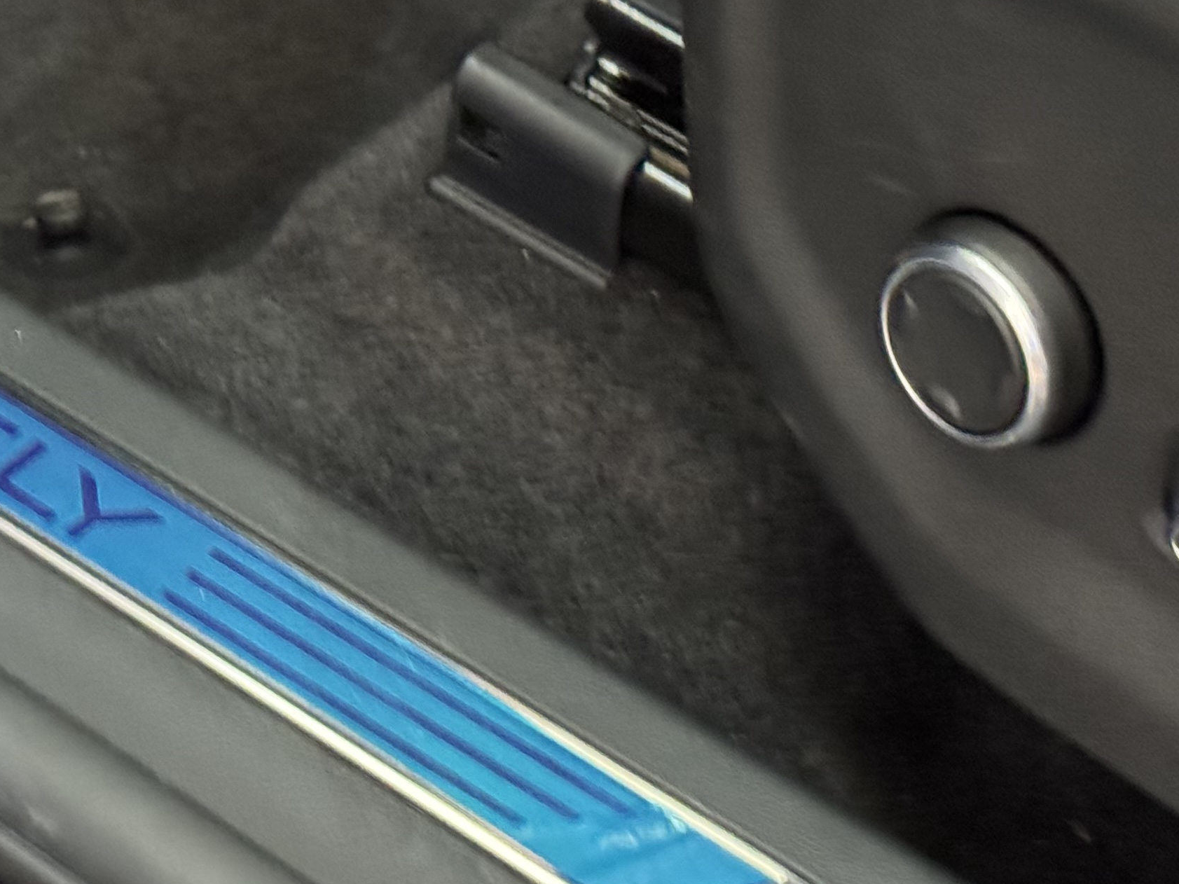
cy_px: 394
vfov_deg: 12.9
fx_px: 3917
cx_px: 283
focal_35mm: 115
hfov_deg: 17.0
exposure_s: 1/24
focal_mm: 6.76
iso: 640
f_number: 1.78
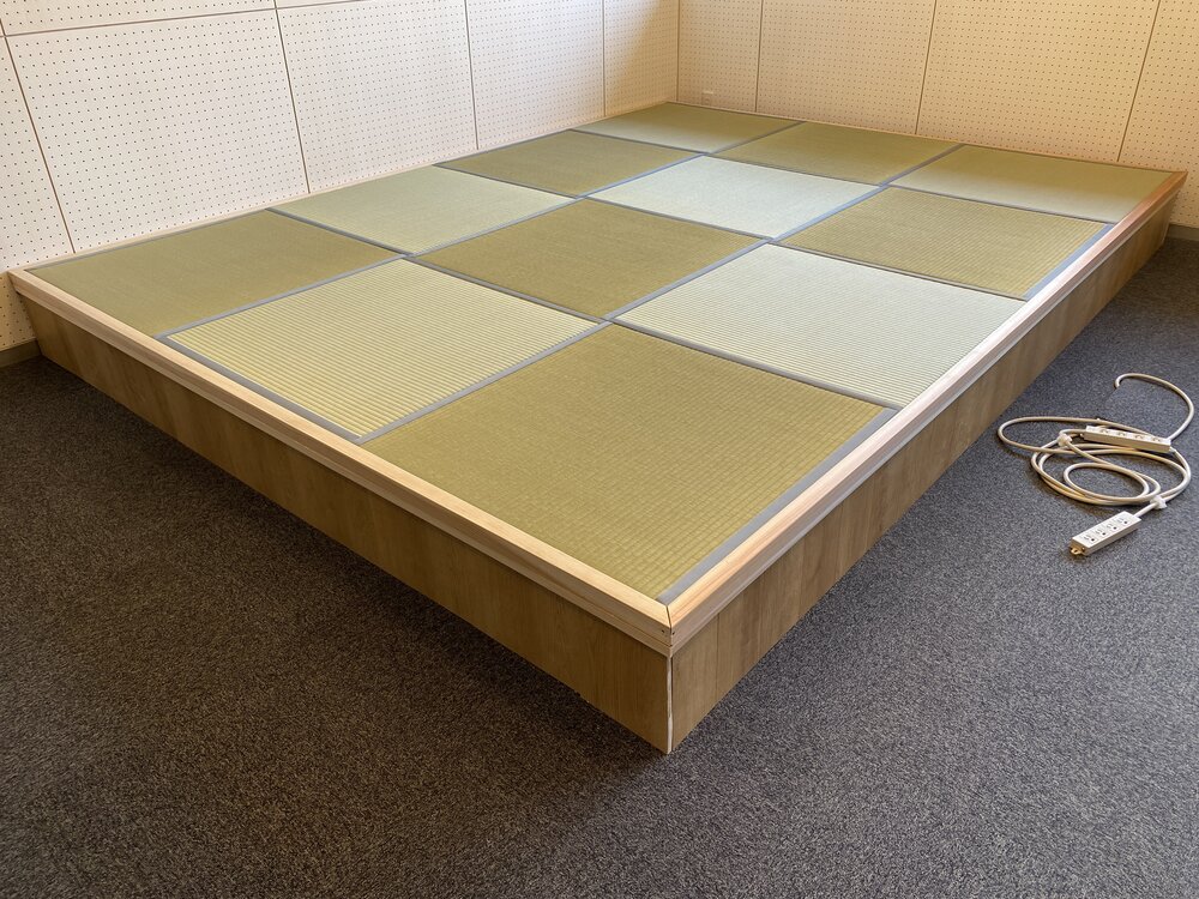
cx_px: 600
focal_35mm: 26
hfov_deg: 67.3
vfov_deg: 53.1
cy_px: 450
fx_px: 901
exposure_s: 1/122
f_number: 1.8
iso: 50
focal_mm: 4.2
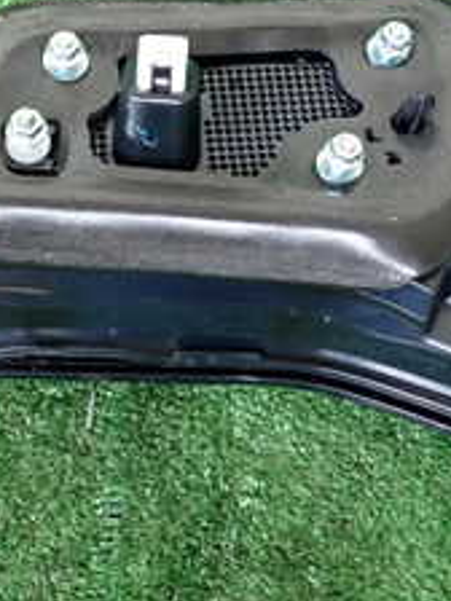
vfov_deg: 28.7
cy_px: 180
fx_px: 1164
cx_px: 172
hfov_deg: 21.9
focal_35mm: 67
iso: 320
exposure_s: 1/30
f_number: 2
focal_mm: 4.5
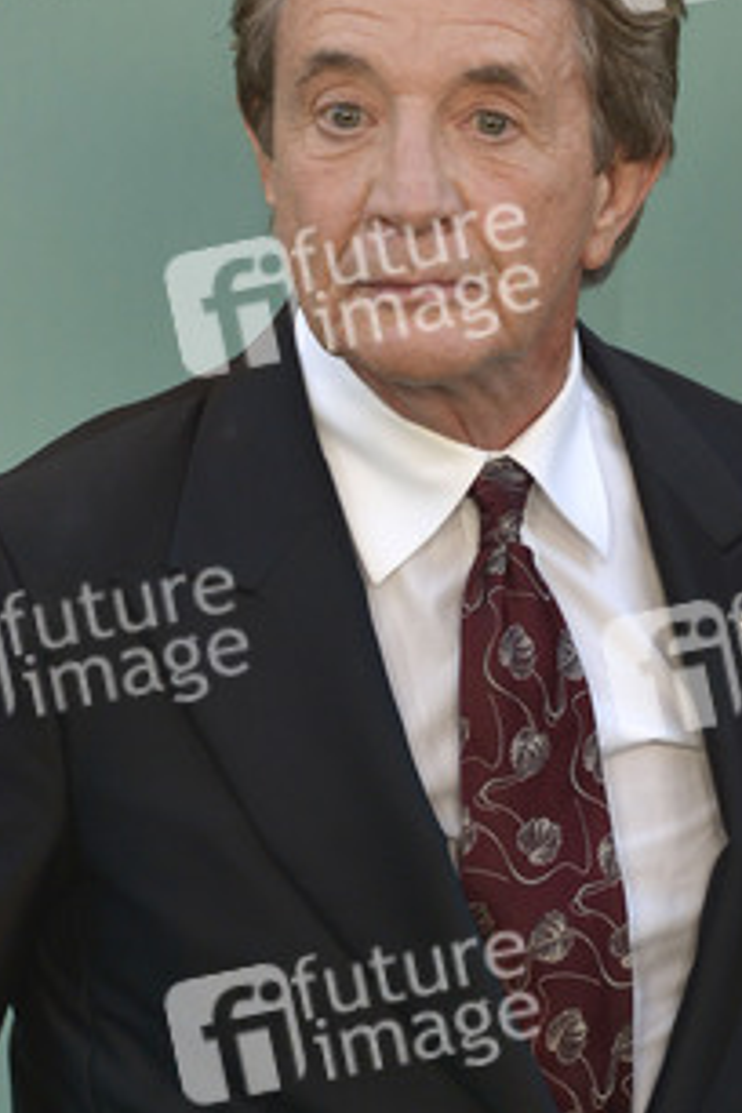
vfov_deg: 11.2
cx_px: 460
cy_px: 473
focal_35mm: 183
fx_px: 5657
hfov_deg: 7.5
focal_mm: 140
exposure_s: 1/250
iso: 320
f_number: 6.3
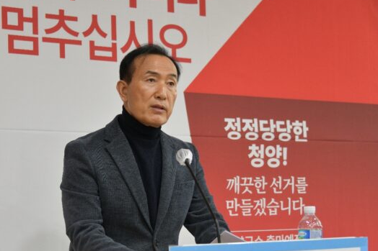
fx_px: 924
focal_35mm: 88
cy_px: 143
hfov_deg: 23.1
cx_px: 160
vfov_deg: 15.5
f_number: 5
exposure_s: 1/160
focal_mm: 72
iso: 2500
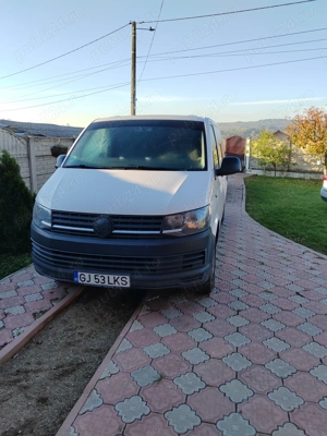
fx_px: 340
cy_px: 218
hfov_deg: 51.4
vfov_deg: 65.3
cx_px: 164
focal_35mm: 27
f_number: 1.9
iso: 100
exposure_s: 1/670
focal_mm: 5.52
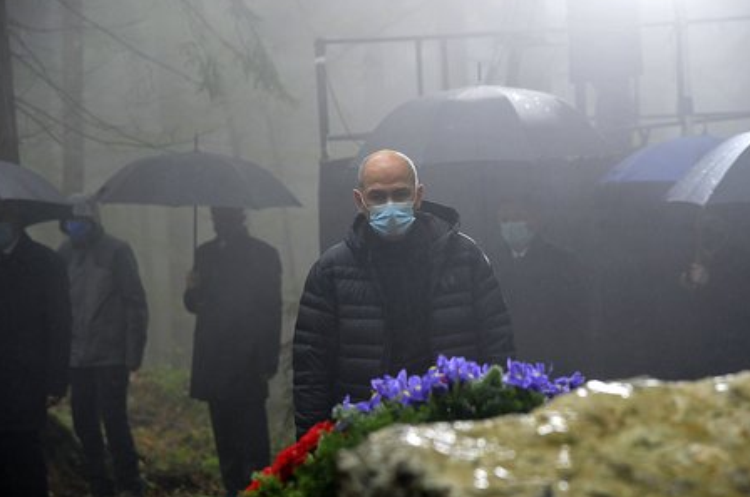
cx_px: 397
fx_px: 2787
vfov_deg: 10.2
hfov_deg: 15.3
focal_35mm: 134
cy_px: 233
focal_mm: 120
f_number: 5
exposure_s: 1/200
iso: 2500
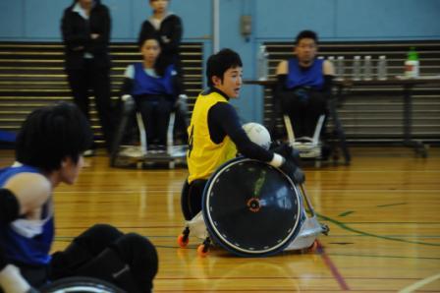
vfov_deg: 7.6
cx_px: 220
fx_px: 2198
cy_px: 146
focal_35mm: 180
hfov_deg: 11.4
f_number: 5.6
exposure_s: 1/100
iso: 1600
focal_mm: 120
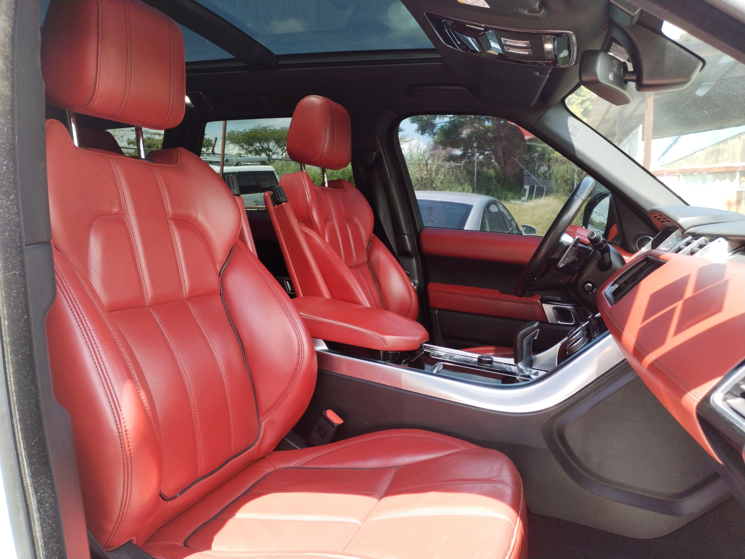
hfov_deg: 61.7
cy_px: 280
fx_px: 624
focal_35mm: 29
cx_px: 372
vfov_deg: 48.2
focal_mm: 4.75
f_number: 1.8
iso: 100
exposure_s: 1/128
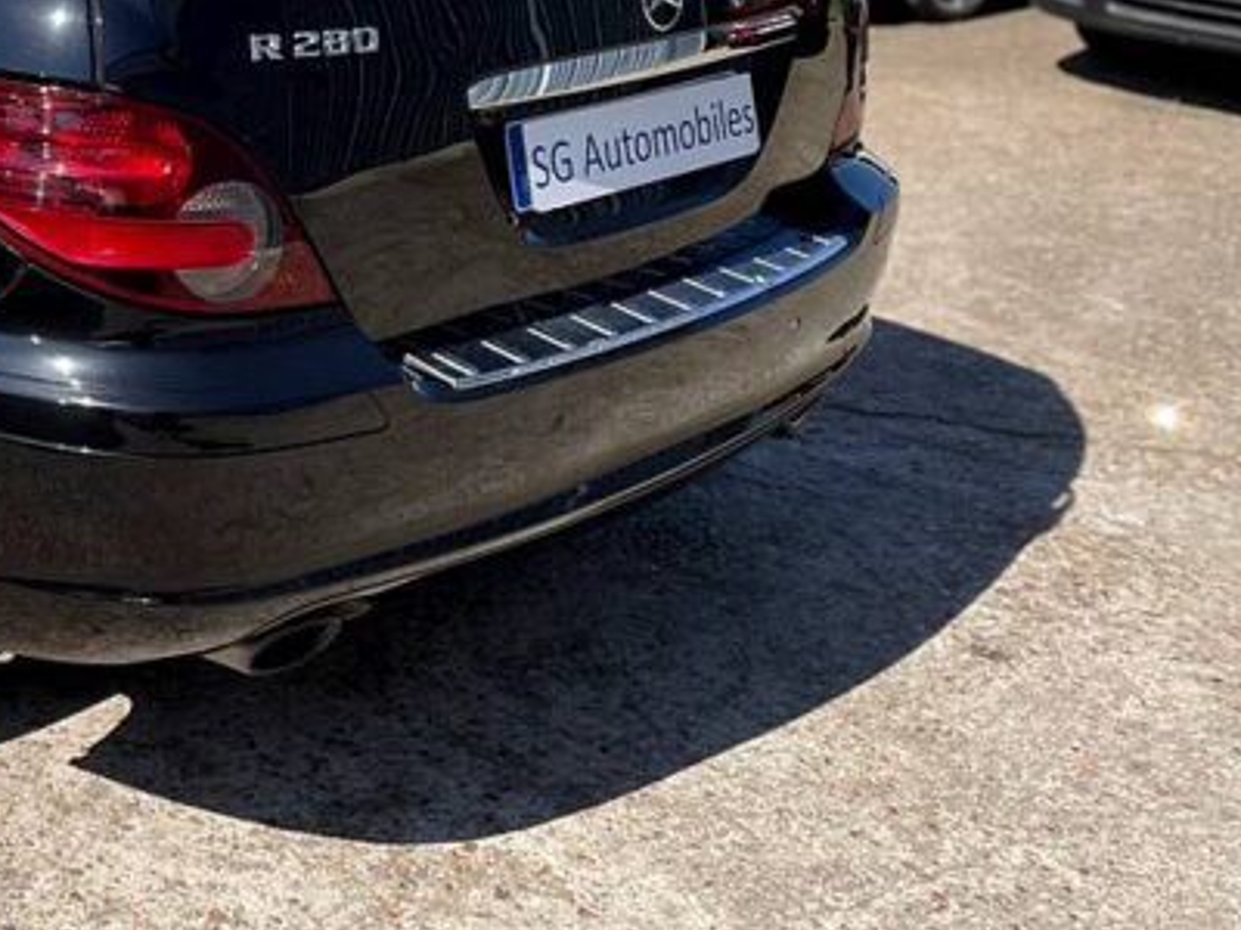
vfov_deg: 27.2
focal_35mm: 52
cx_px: 6
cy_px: 133
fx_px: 1864
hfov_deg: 33.7
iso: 50
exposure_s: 1/3040
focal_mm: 4.2
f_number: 1.6
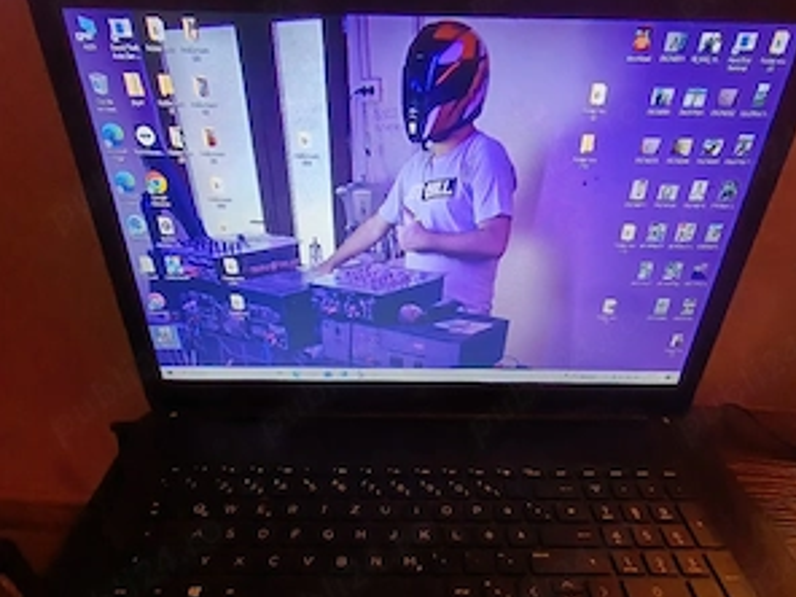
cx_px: 398
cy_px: 406
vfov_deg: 57.4
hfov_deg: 73.9
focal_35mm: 23
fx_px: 529
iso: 894
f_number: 2.2
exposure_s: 1/33.3
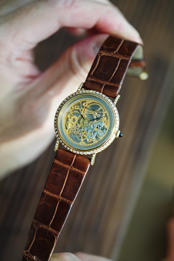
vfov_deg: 19.5
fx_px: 761
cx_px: 87
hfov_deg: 13.0
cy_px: 130
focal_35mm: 105
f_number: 2.8
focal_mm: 105
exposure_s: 1/250
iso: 2000
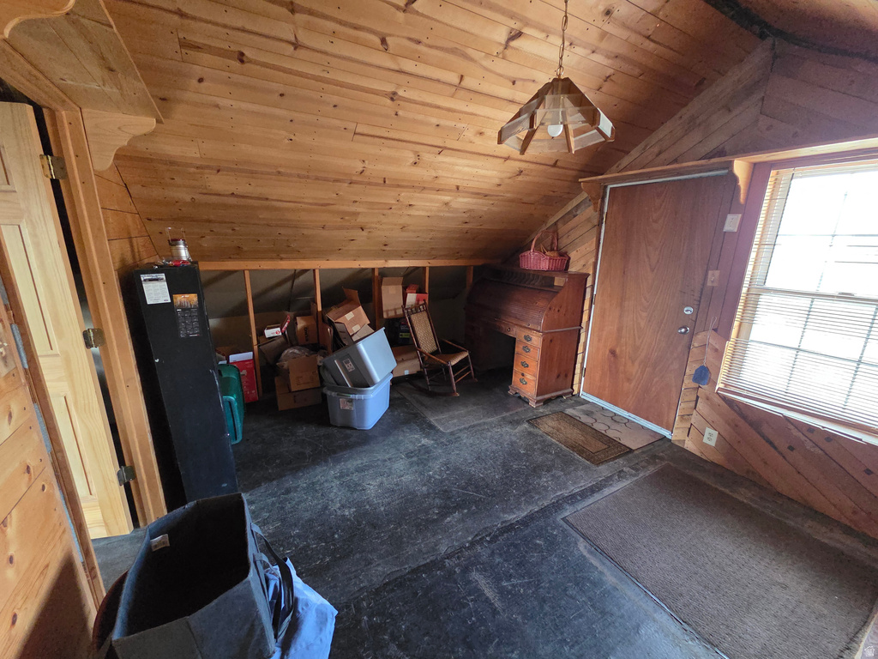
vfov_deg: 89.9
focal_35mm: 13
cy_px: 330
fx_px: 330
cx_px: 439
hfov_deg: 106.2
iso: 1600
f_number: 2.2
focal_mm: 2.2
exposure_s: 1/60
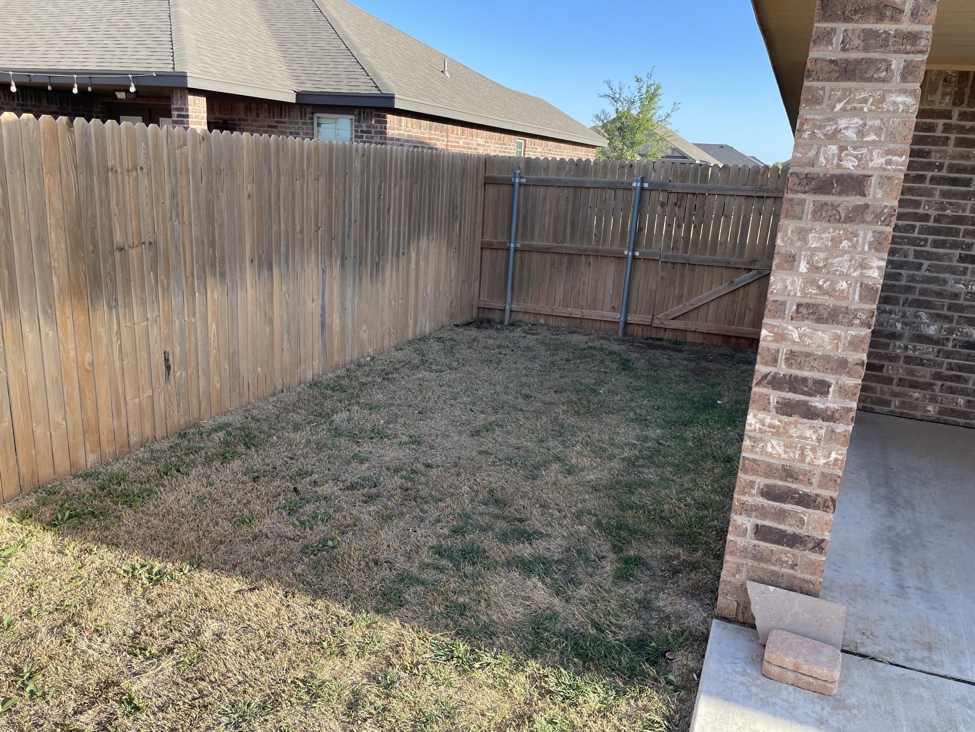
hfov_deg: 67.3
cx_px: 488
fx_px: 732
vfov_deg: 53.1
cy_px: 366
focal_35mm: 26
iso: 32
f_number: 1.6
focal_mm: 4.2
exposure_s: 1/636
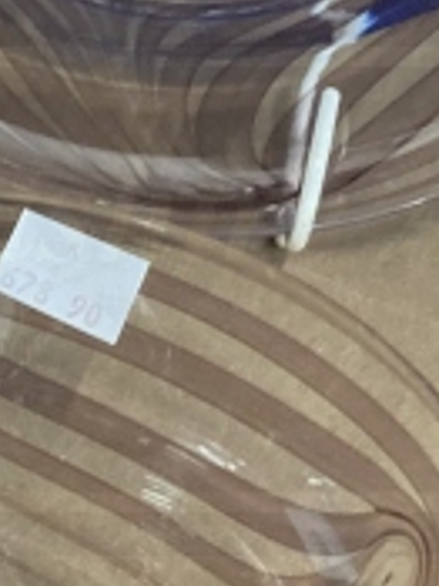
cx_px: -139
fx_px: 2184
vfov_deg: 15.2
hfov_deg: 11.2
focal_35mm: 129
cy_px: 104
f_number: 1.8
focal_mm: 3.99
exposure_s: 1/25
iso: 500
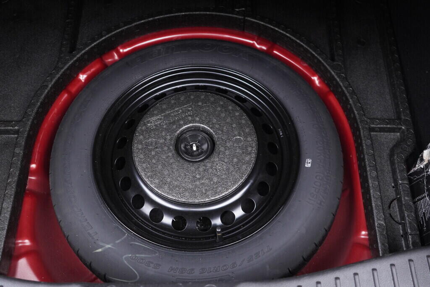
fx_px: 430
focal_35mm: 36
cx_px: 215
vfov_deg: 36.9
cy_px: 144
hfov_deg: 53.1
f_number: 2.8
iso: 640
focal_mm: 24
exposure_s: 1/40
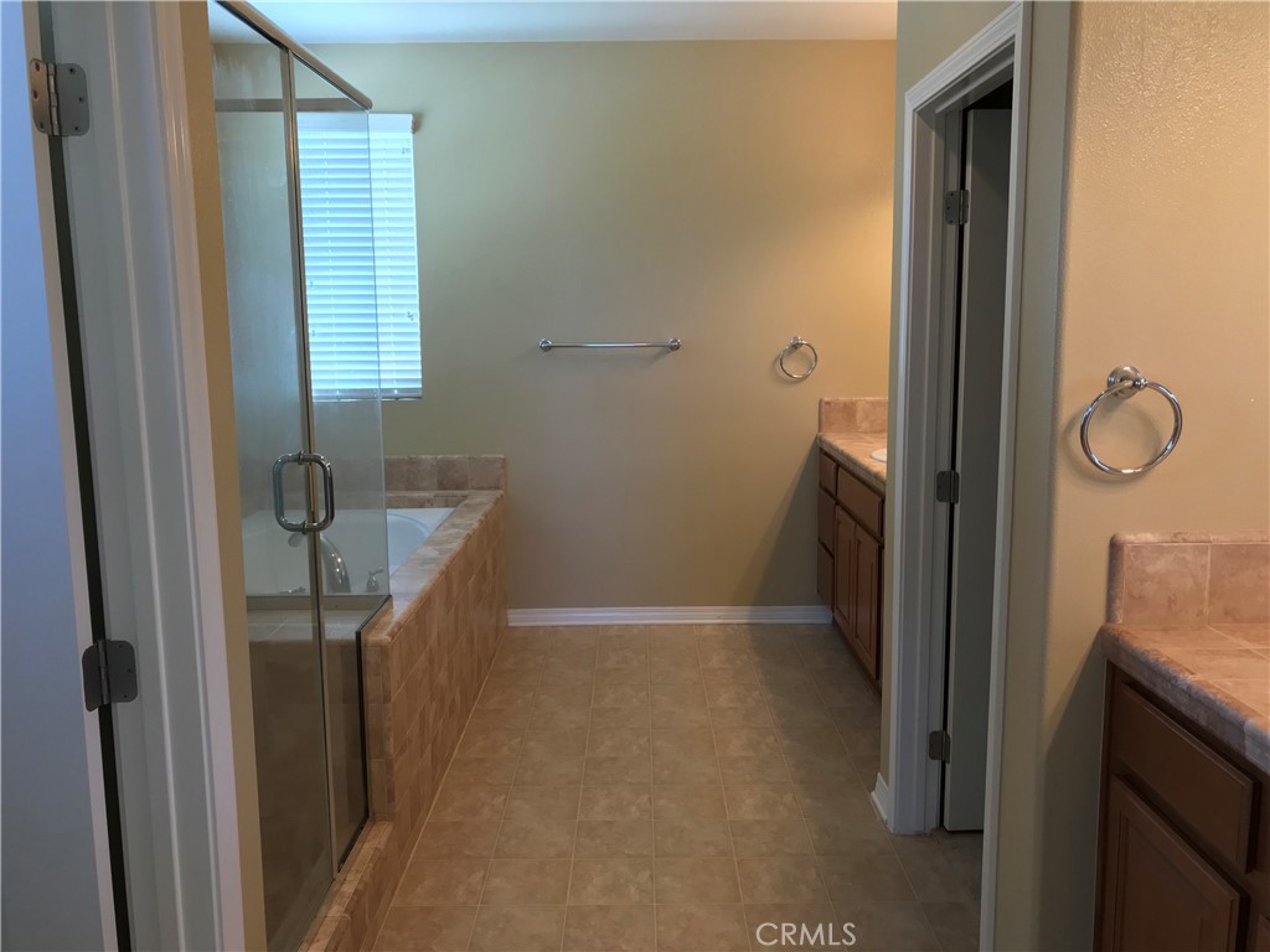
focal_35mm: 28
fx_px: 1027
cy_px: 476
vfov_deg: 49.7
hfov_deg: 63.4
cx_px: 635
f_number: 1.8
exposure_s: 1/30
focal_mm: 3.99
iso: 50
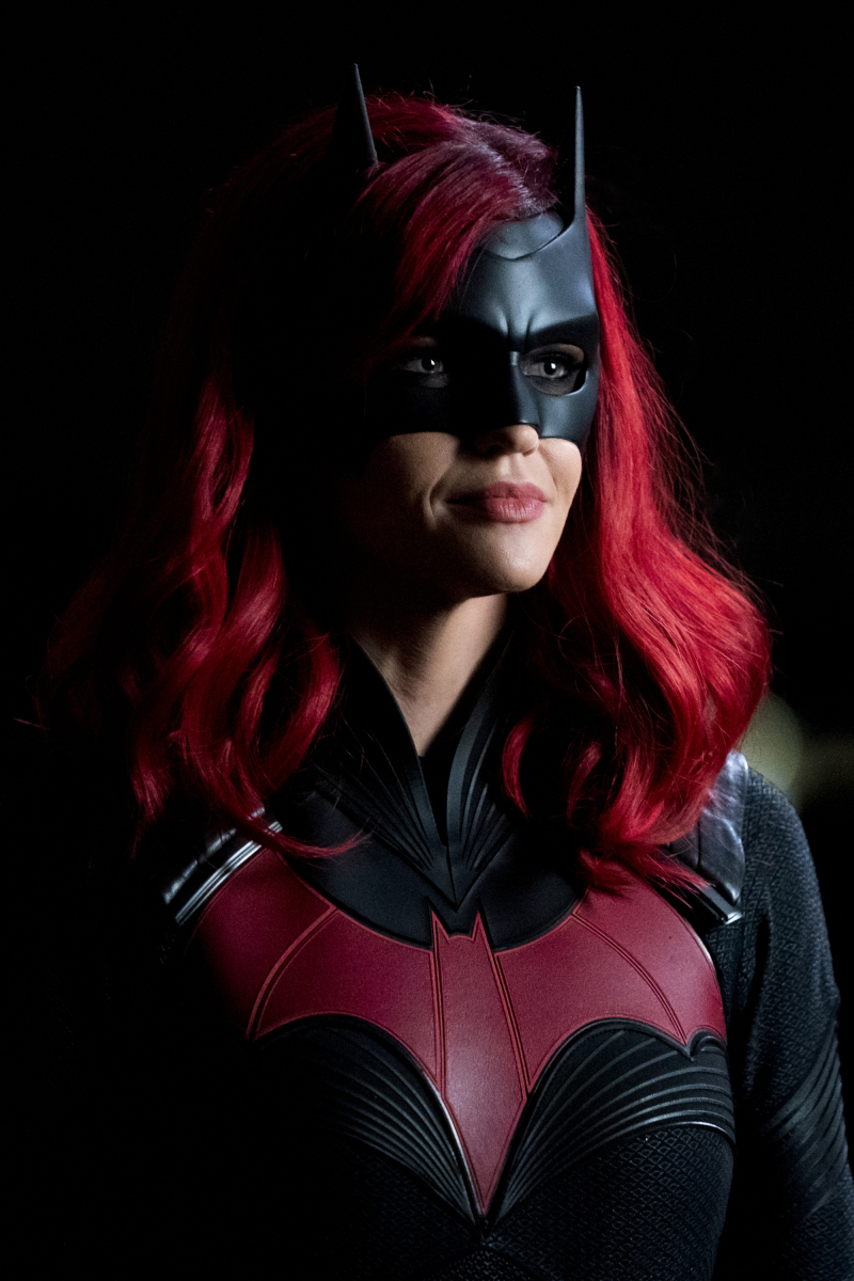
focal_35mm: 200
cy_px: 640
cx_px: 427
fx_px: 7116
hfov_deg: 6.9
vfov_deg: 10.3
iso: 10000
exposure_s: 1/250
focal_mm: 200
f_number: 3.2
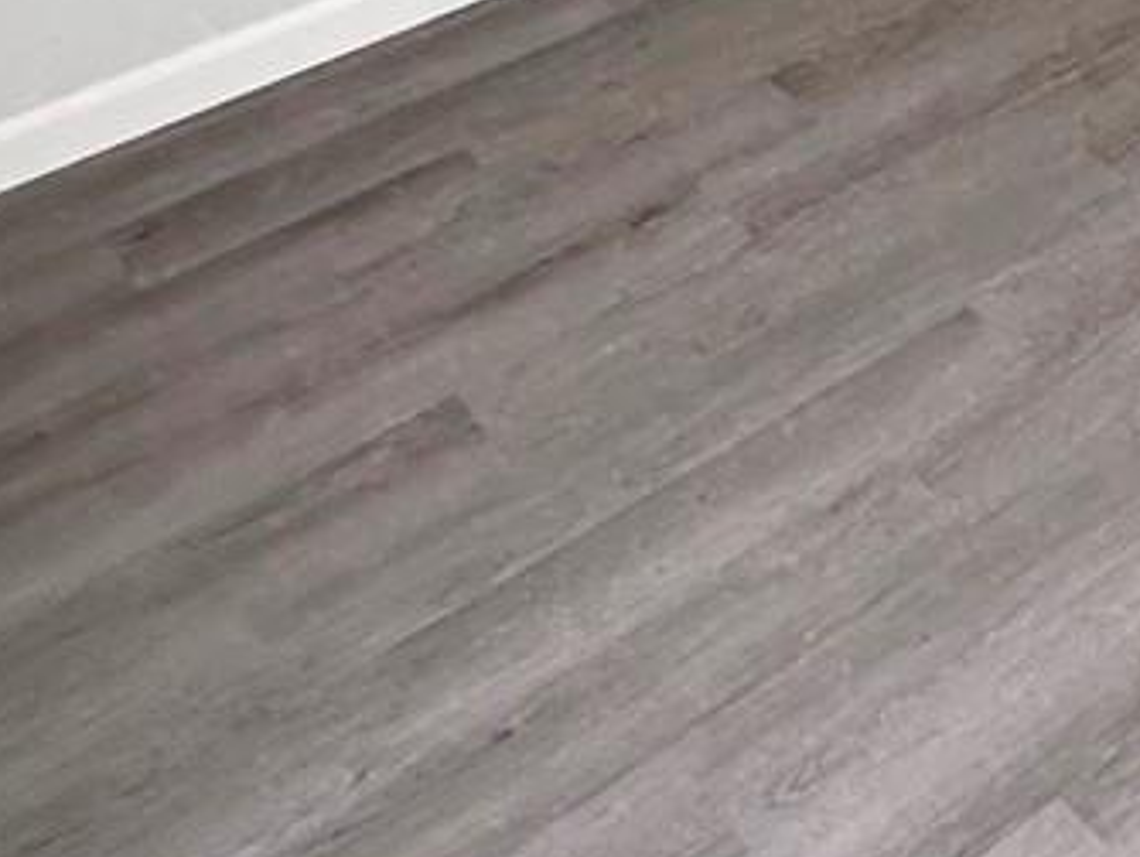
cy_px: -925
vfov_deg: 16.2
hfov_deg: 23.6
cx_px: 1672
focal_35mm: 67
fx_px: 2208
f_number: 2.2
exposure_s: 1/120
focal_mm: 2.22
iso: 50
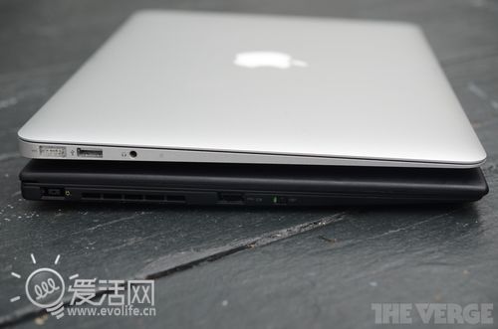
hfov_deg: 33.5
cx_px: 249
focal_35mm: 60
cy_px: 164
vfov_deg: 22.5
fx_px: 828
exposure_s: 1/40
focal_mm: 40
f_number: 4
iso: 500
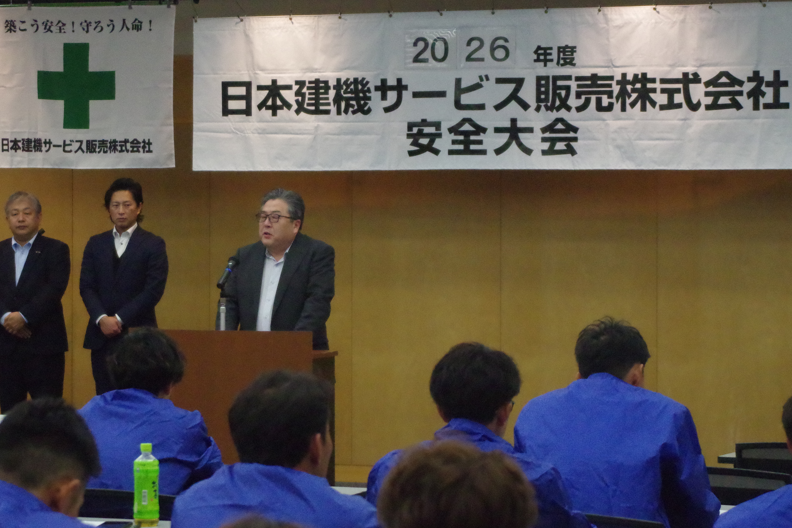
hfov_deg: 15.5
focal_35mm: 132
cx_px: 271
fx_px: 2897
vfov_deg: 10.4
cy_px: 217
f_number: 4.5
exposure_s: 1/640
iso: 6400
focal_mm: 65
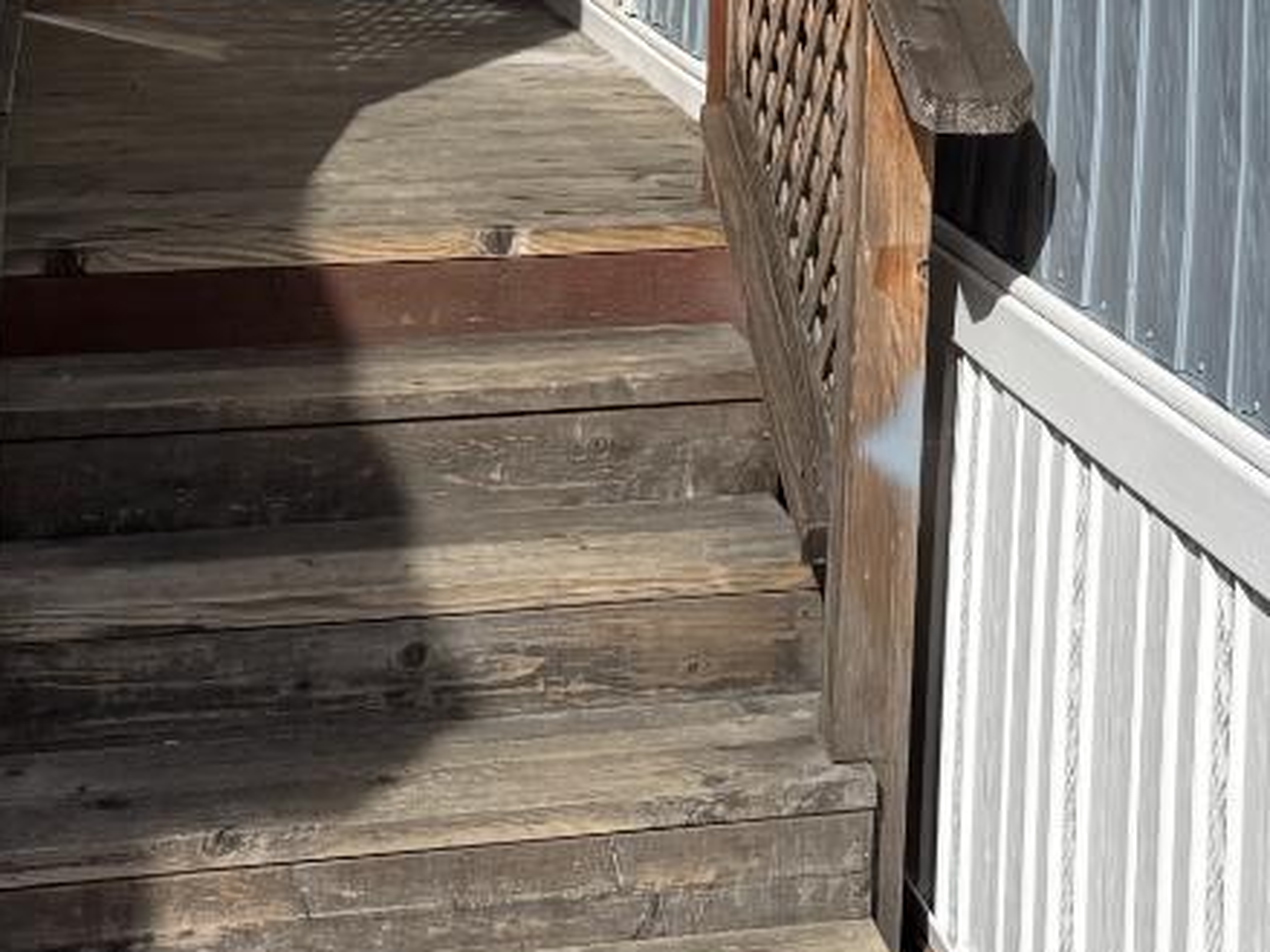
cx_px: 1001
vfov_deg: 16.1
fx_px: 3008
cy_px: -571
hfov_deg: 23.5
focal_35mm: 82
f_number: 1.78
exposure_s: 1/4950
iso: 80
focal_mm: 6.76
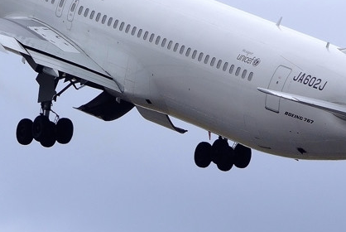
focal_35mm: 771
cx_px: 124
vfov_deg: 1.8
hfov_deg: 2.7
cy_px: 29
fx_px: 7421
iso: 640
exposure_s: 1/1500
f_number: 10
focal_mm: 210
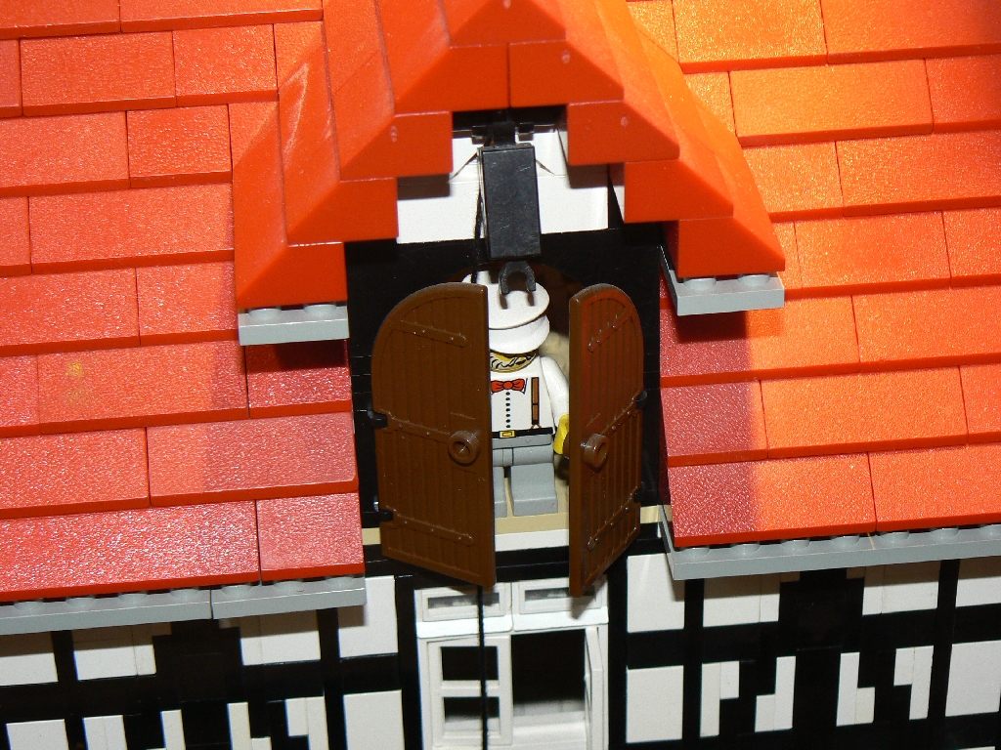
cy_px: 375
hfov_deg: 23.3
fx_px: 2429
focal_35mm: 84
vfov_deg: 17.6
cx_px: 500
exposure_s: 1/30
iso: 100
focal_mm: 14
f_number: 3.2
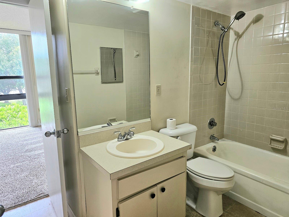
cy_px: 108
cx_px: 144
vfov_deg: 58.9
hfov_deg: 73.9
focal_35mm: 23
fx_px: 192
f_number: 1.7
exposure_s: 1/120
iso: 160
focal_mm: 6.3
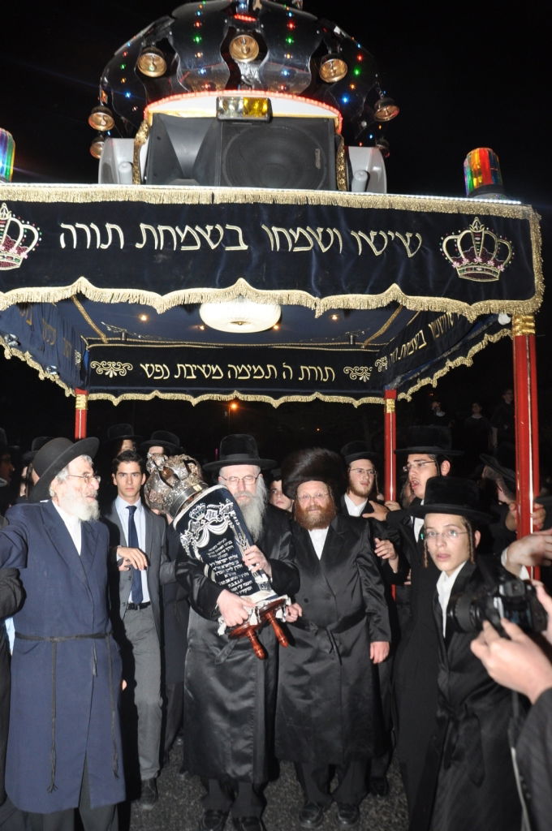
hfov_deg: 47.8
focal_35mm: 27
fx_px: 623
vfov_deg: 67.4
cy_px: 416
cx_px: 276
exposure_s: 1/200
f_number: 6.3
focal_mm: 18
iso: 500
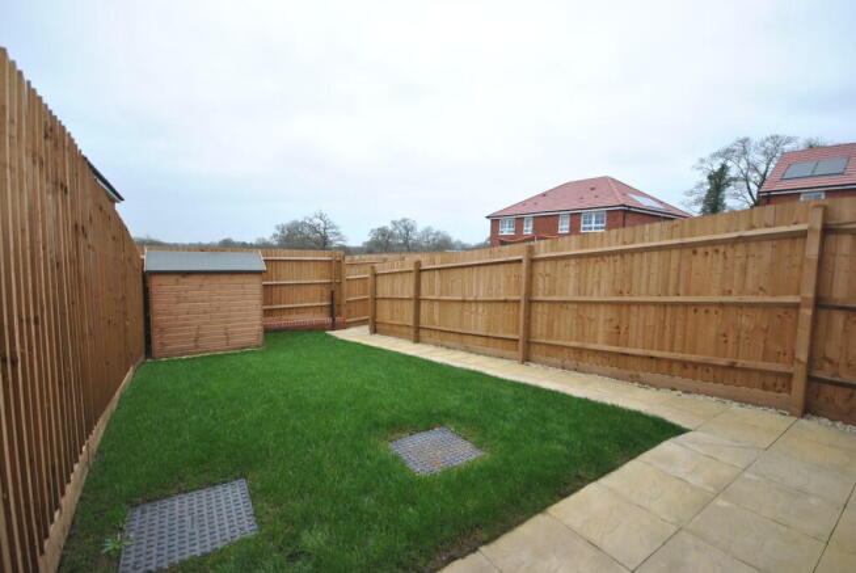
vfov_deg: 77.5
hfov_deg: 100.3
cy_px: 286
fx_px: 357
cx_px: 428
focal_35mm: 15
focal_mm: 10
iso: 200
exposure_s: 1/80
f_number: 4.5
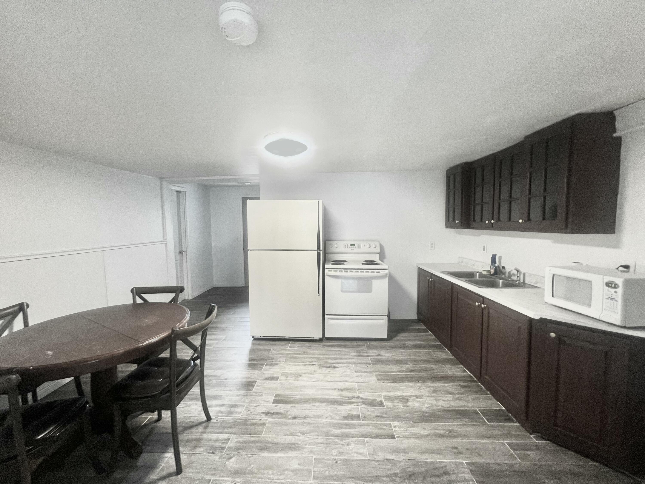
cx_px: 322
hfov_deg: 106.2
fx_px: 242
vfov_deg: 89.9
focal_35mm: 13
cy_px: 242
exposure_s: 1/60
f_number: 1.8
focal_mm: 1.57
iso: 250
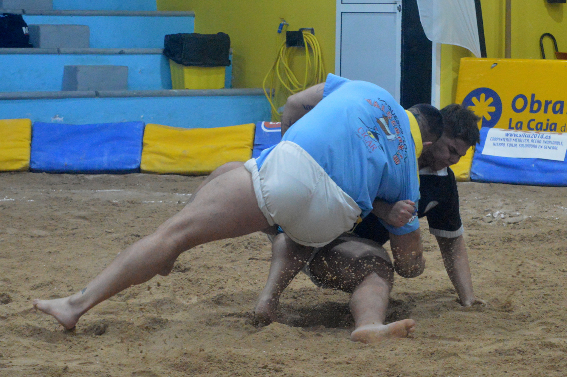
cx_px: 284
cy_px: 188
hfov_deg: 21.9
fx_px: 1464
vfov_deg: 14.7
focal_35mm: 93
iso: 5600
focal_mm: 62
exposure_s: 1/400
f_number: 9
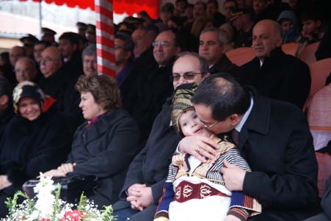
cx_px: 166
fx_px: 690
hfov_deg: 27.0
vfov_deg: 18.2
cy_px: 110
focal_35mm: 75
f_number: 2.8
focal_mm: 50
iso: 100
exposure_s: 1/100
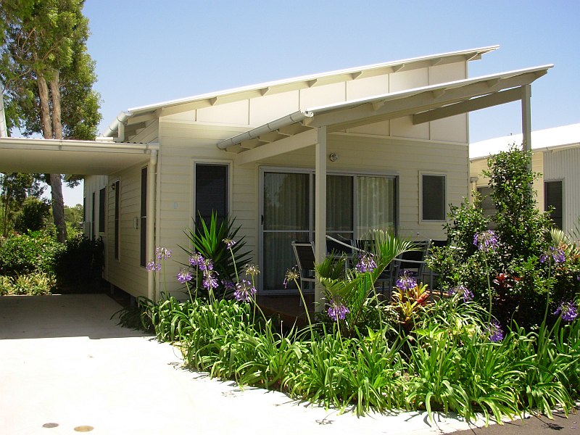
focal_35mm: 38
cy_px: 218
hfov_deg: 49.0
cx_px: 290
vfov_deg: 37.7
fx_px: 637
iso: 50
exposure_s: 1/724
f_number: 2.9
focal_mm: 6.3
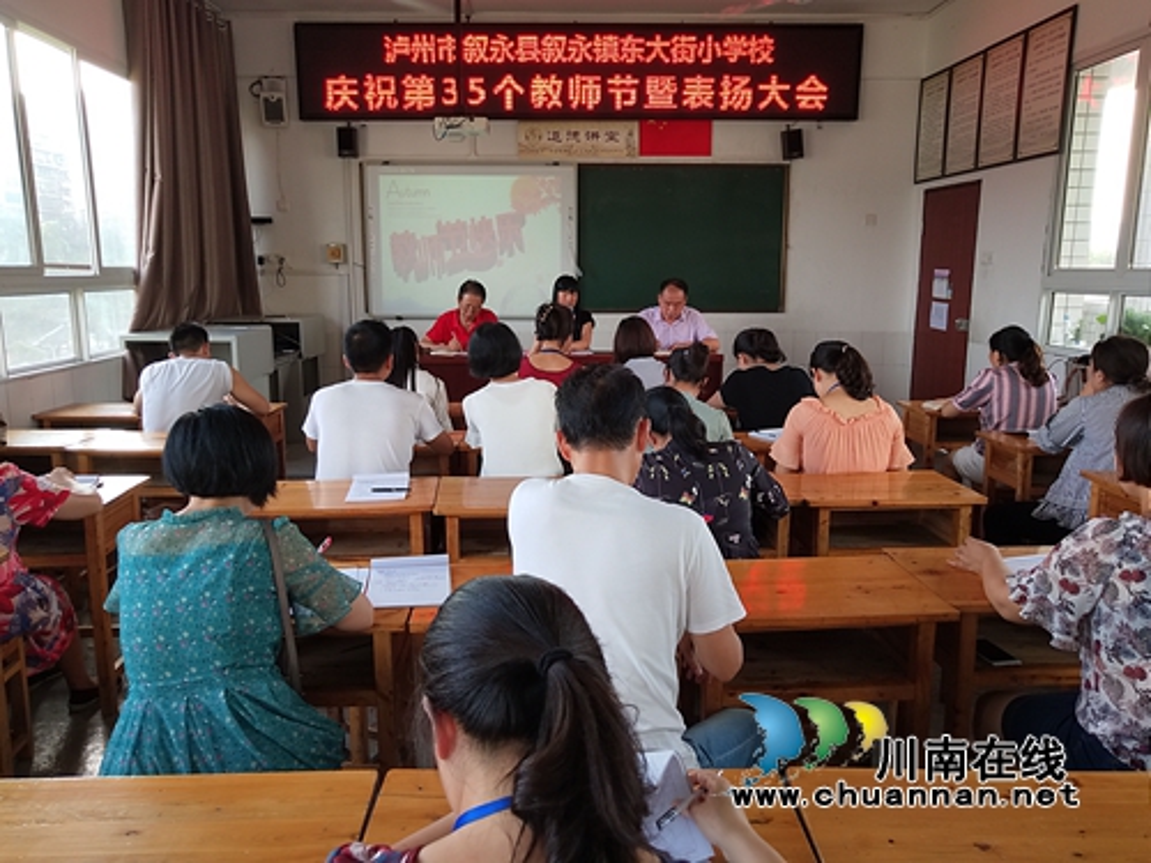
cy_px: 432
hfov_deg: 60.0
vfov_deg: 46.8
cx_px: 576
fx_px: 998
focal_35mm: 30
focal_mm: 3.95
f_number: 1.8
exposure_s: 1/100
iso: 84
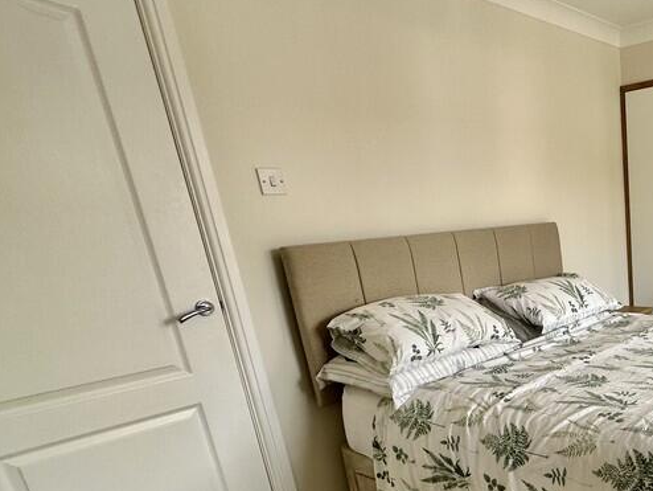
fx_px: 547
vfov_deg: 45.8
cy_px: 393
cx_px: 609
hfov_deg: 52.6
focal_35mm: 29
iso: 64
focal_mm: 2.22
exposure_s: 1/99
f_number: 2.2
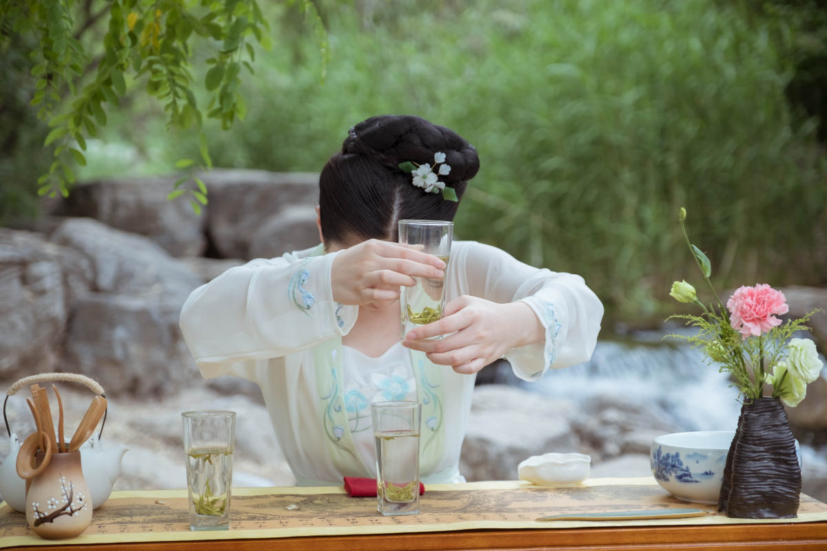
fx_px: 1907
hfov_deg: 24.5
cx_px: 414
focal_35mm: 83
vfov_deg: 16.5
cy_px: 276
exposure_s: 1/240
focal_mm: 55
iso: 200
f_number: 2.8
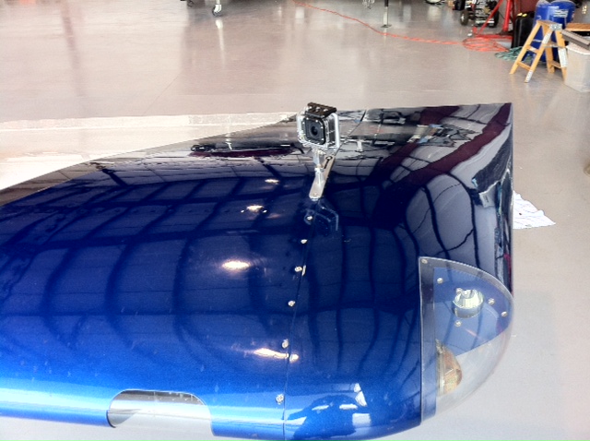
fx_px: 596
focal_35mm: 35
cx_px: 295
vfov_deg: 40.6
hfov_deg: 52.7
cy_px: 220
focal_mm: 3.85
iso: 80
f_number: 2.8
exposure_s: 1/30
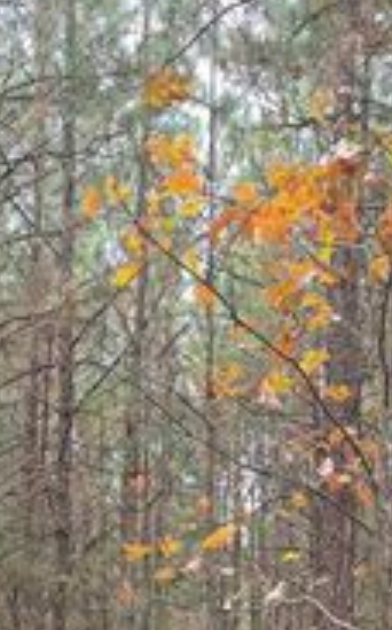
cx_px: 206
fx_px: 1525
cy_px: 883
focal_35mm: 89
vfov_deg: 20.6
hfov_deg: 14.6
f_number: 1.7
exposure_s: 1/60
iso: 64
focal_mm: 6.3
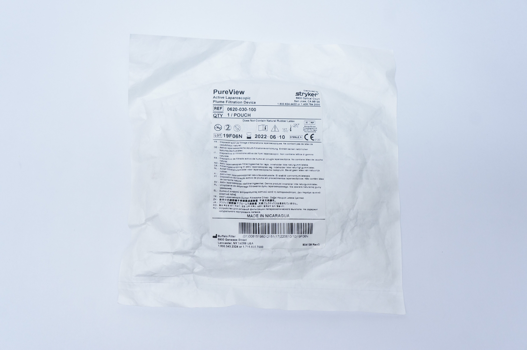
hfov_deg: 53.2
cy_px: 175
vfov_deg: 36.8
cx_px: 264
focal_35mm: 36
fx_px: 526
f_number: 6.3
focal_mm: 24
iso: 800
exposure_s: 1/60
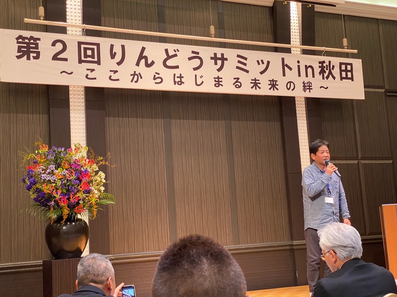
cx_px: 198
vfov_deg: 28.0
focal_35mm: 52
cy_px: 148
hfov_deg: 36.8
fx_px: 596
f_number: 2
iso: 200
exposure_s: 1/50
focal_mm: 6
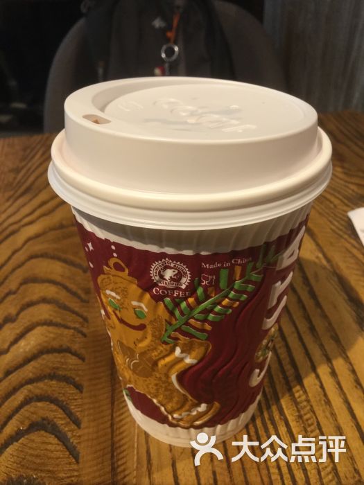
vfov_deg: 58.4
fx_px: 435
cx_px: 182
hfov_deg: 45.4
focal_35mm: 31
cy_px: 242
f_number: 2.4
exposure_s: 1/33
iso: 100
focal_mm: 3.3
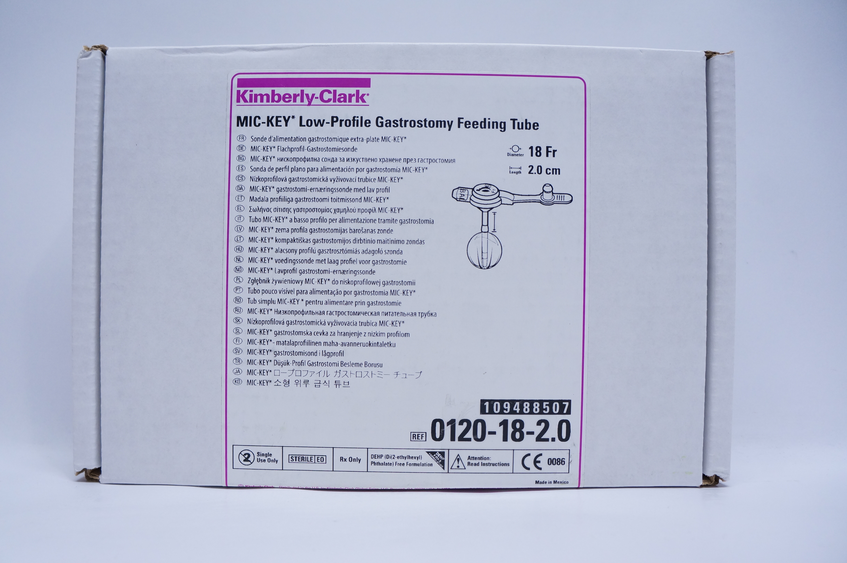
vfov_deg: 47.8
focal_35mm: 27
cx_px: 424
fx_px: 635
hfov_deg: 67.4
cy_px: 282
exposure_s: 1/160
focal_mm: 18
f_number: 4.5
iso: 800
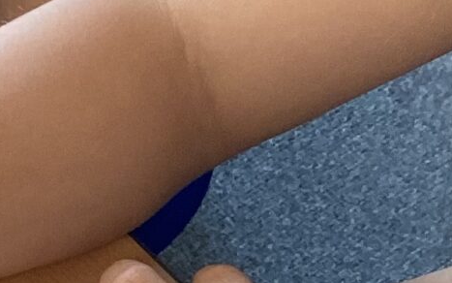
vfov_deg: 7.1
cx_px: 353
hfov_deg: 11.6
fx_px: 2218
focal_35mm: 180
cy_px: 481
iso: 100
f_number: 2.4
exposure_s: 1/60
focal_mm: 3.3
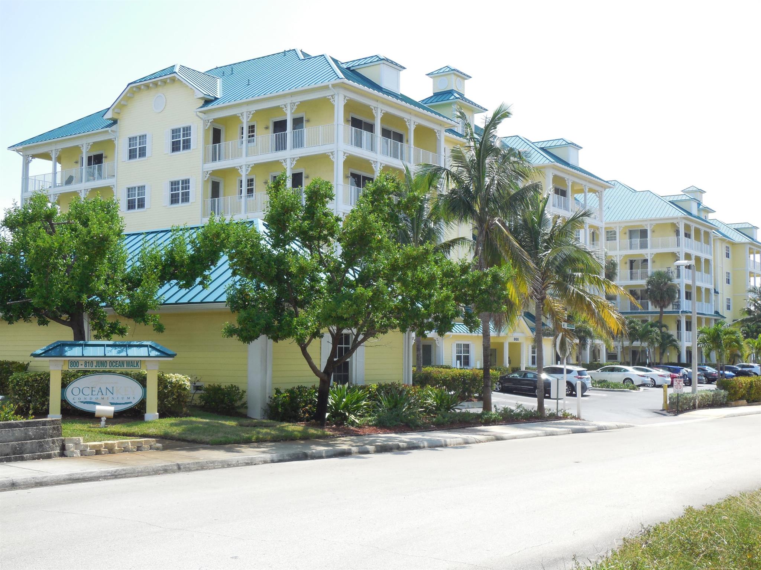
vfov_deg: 31.5
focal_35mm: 46
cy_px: 285
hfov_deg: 41.2
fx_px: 1011
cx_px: 380
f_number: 3.8
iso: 125
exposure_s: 1/640
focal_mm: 8.2
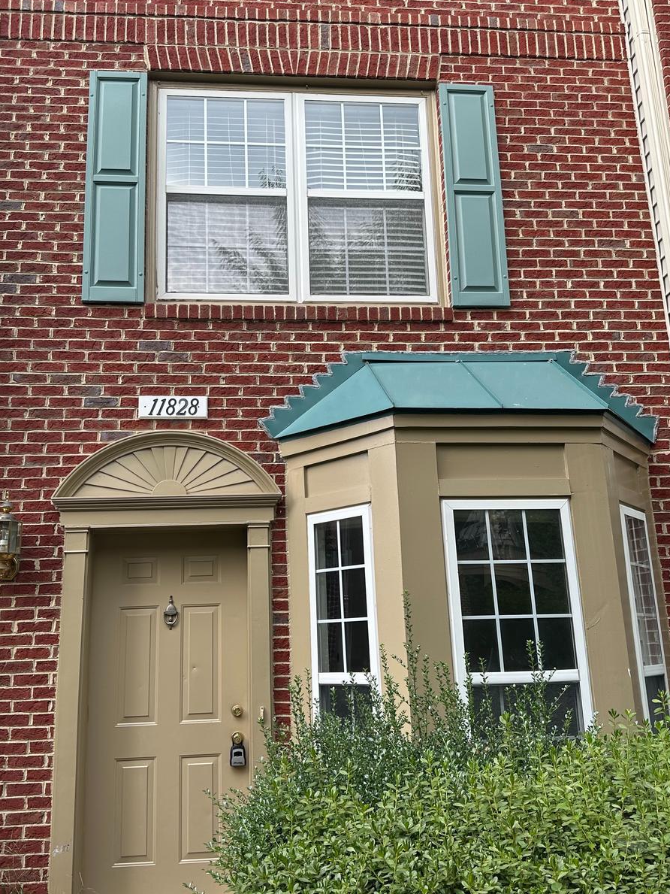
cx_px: 300
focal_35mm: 31
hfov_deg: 45.4
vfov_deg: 58.3
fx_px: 800
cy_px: 450
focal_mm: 6.86
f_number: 1.78
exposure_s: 1/167
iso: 64
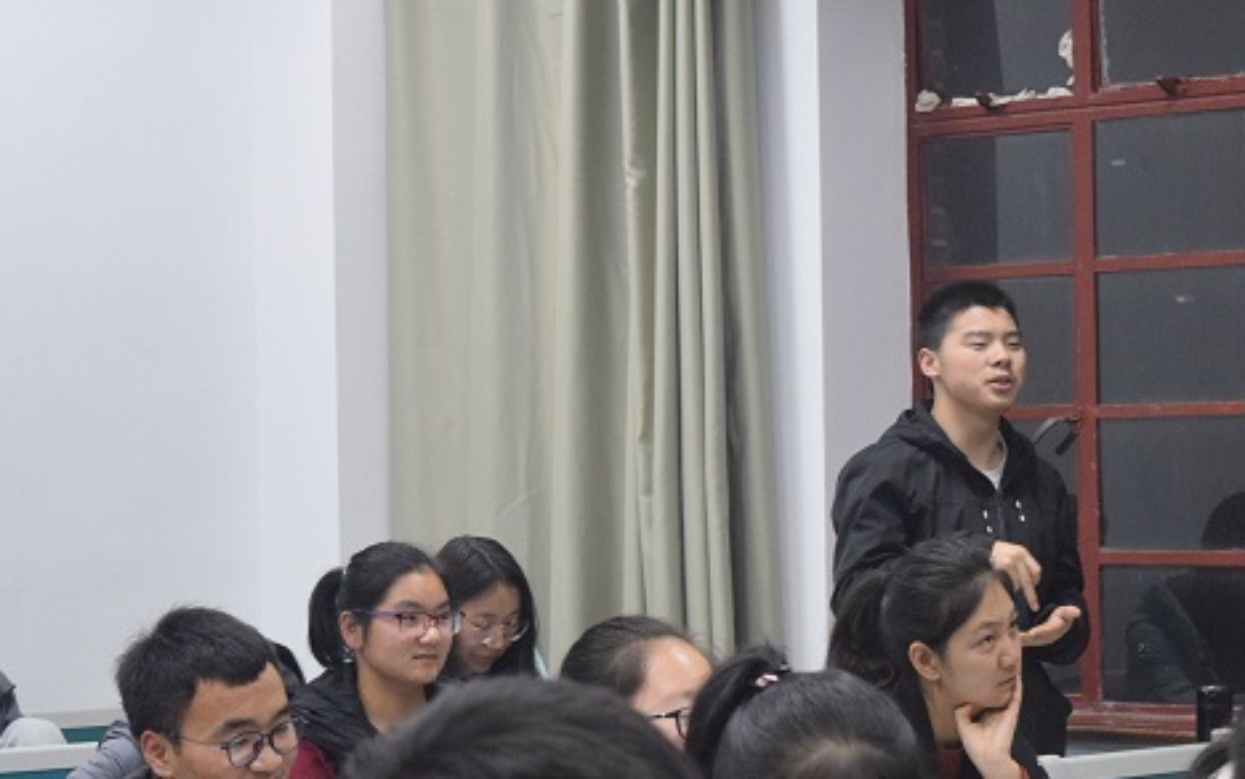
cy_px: 456
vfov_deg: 10.4
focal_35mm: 126
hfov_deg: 16.6
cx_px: 713
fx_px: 4269
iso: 3200
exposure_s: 1/80
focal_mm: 55
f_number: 5.6
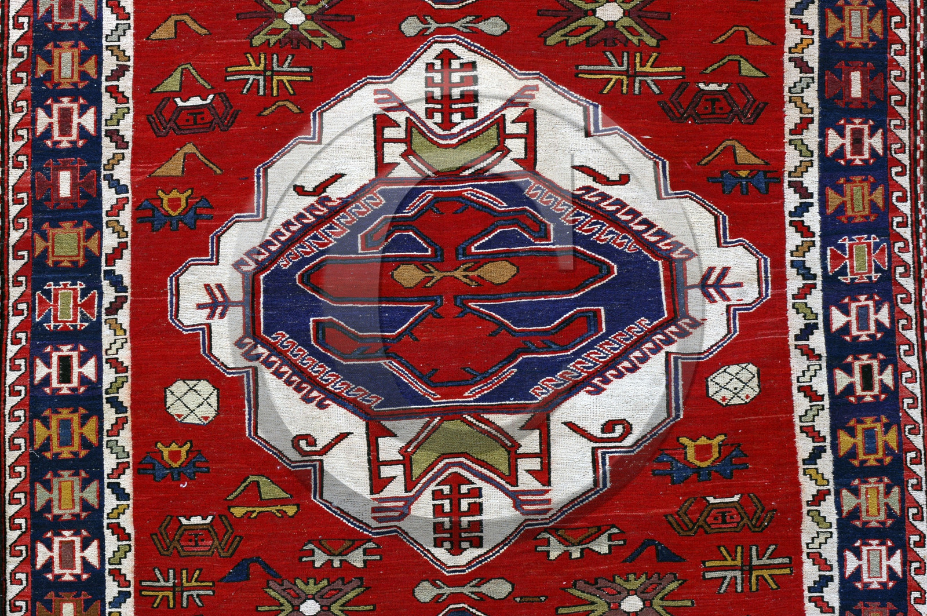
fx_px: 1852
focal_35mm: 72
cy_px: 308
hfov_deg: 28.1
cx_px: 464
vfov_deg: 18.9
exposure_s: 1/100
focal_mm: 48
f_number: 6.3
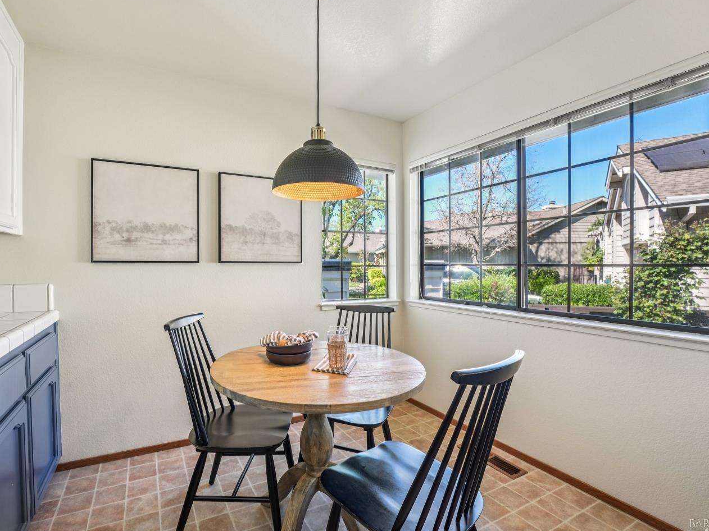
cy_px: 263
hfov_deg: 94.1
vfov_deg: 78.1
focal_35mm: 16
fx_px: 328
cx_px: 313
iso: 800
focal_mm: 14
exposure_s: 1/40
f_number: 8
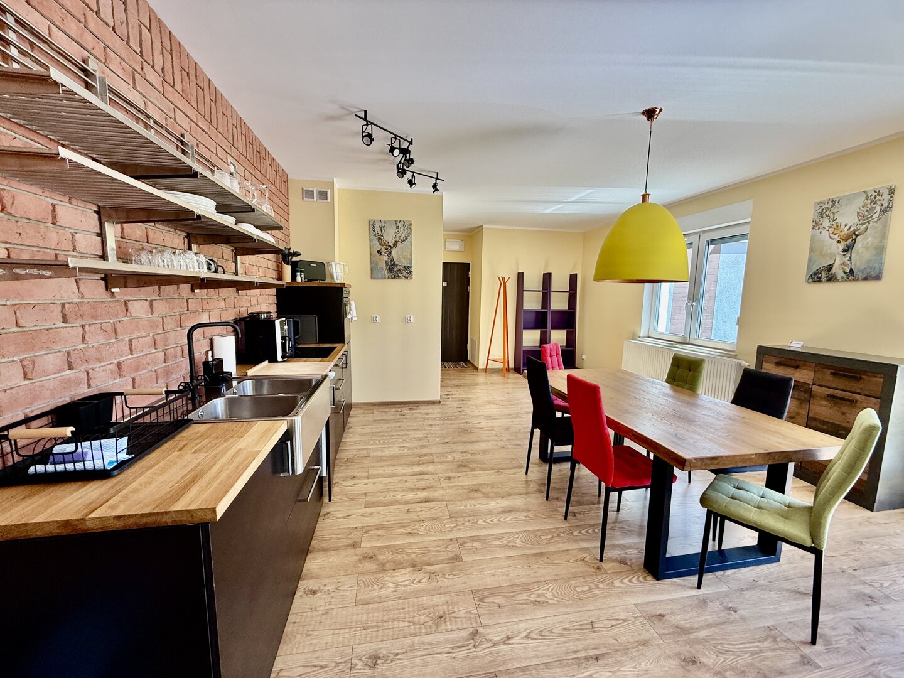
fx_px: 366
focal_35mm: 14
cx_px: 452
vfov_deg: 85.7
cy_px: 339
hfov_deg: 102.1
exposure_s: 1/99
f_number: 2.2
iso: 100
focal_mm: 2.22
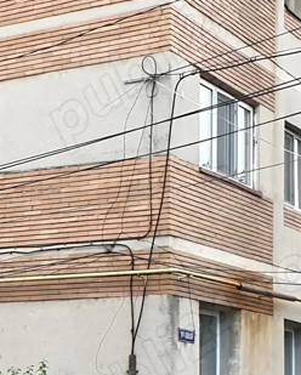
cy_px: 373
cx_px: -248
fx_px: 911
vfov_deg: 22.4
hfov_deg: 15.8
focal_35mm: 82
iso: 80
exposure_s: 1/50
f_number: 2.4
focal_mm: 4.3
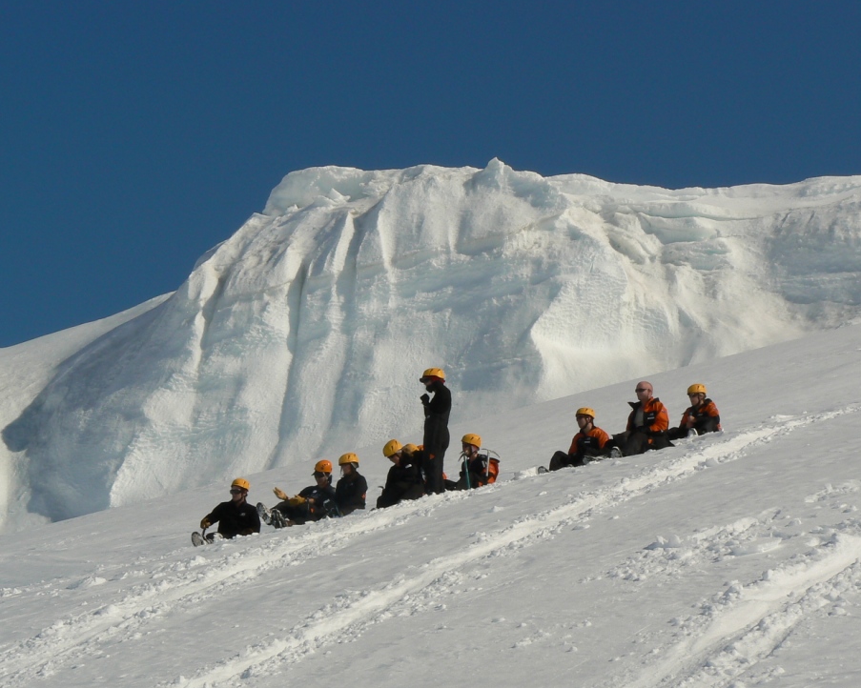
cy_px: 357
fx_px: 3159
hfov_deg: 15.5
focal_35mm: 124
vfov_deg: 12.4
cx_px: 427
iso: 80
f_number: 8
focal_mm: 18.6
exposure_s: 1/800
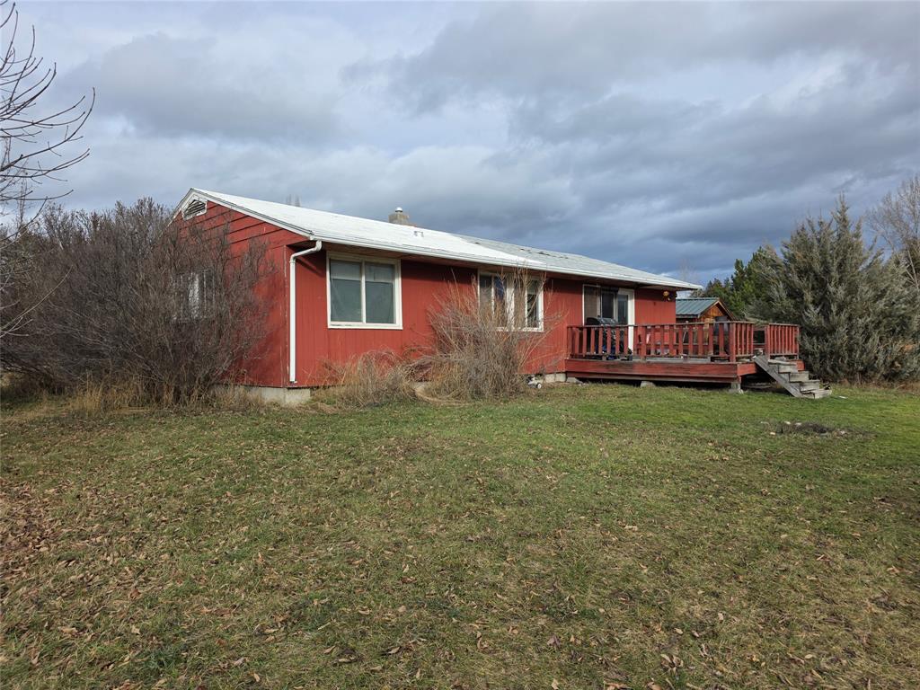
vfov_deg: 58.9
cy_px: 345
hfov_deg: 73.9
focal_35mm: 23
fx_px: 611
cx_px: 460
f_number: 1.7
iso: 80
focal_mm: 6.3
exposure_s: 1/4057
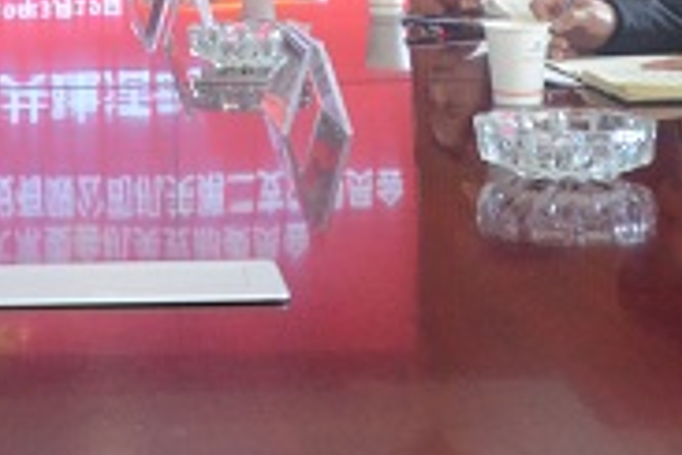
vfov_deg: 11.3
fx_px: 2235
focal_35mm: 118
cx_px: -15
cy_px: -162
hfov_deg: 16.9
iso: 3200
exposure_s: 1/25
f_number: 7.1
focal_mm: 28
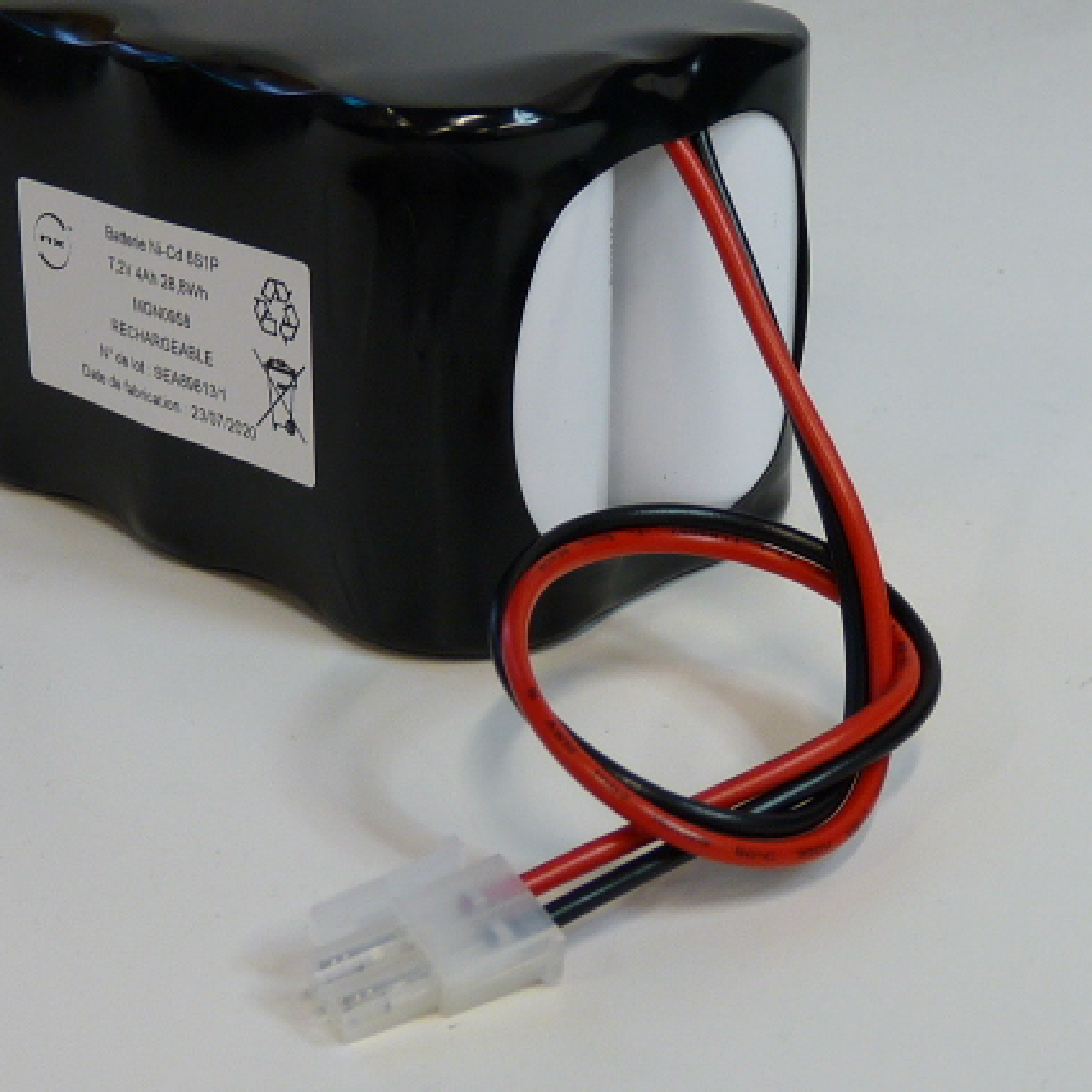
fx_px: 2605
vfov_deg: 23.7
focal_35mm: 73
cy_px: 482
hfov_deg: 23.6
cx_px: 408
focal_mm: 5.5
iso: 125
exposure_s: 1/30
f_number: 3
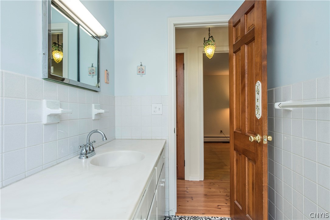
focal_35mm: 20
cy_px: 110
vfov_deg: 62.0
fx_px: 183
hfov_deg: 84.0
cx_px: 165
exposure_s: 1/50
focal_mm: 20
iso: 400
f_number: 5.6
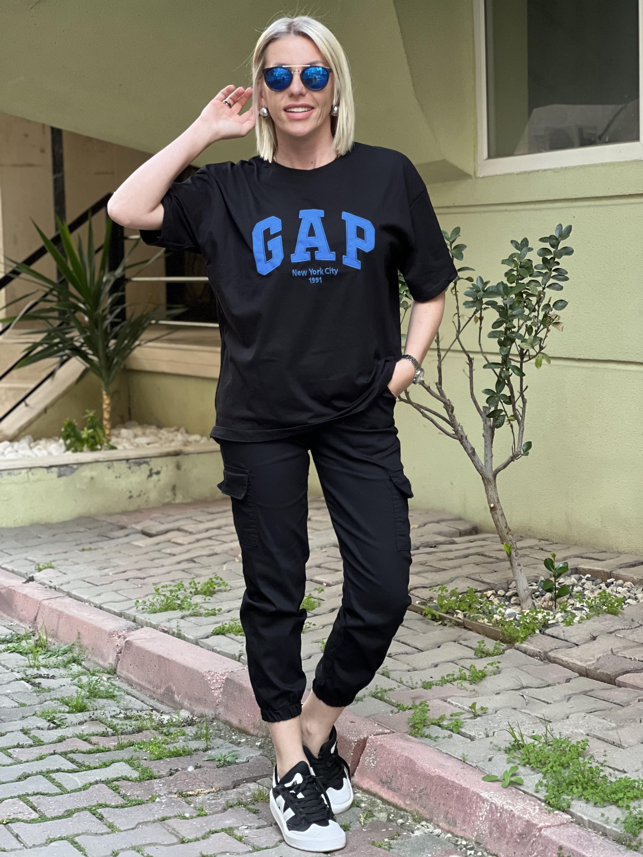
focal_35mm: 77
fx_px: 1907
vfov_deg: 25.3
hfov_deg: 19.1
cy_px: 428
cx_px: 322
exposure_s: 1/109
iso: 250
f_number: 2.8
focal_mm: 9
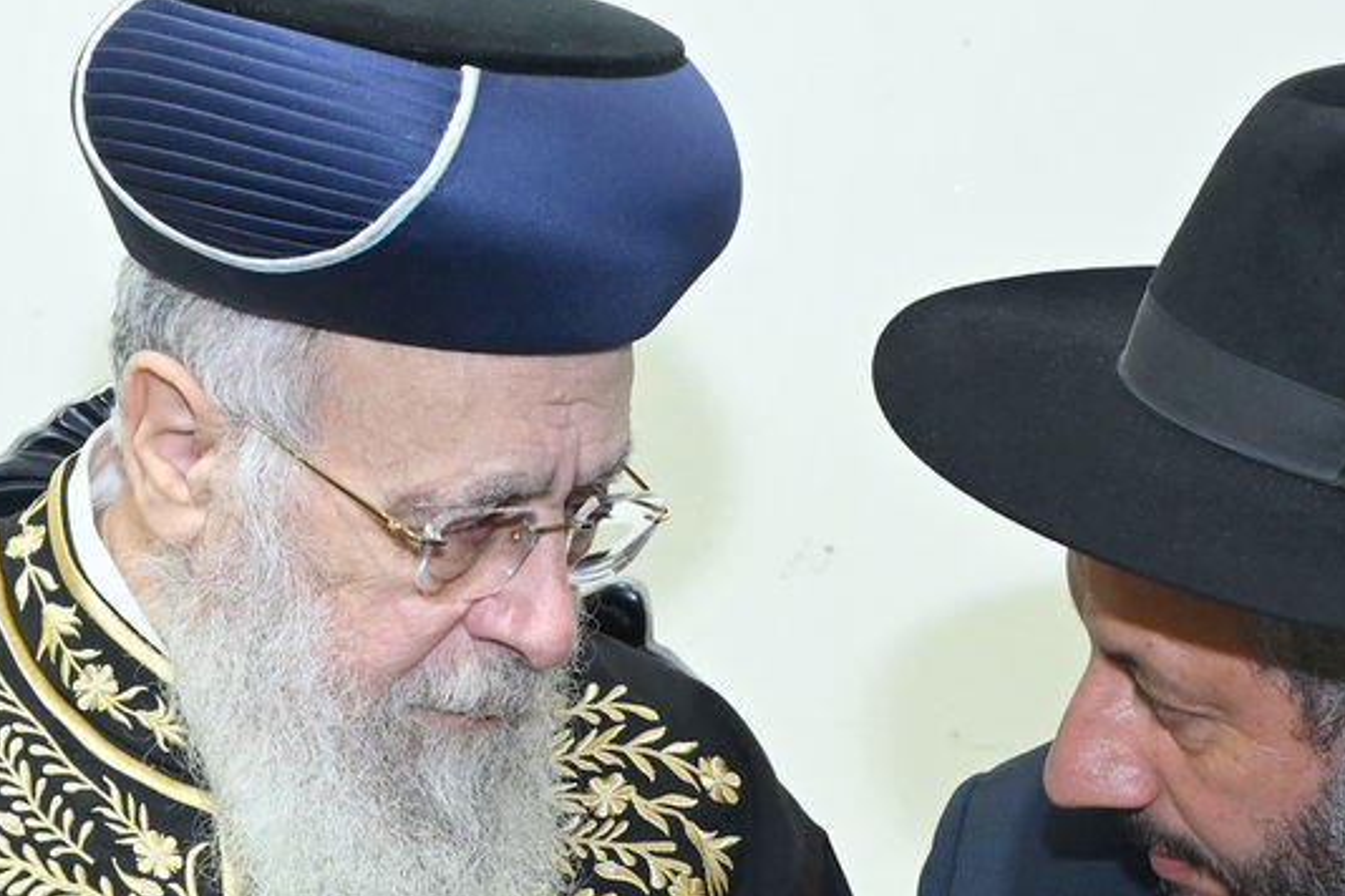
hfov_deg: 21.0
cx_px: 824
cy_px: 1067
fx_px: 3624
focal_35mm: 97
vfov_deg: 13.7
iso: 1250
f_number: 5.6
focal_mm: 37
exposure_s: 1/125
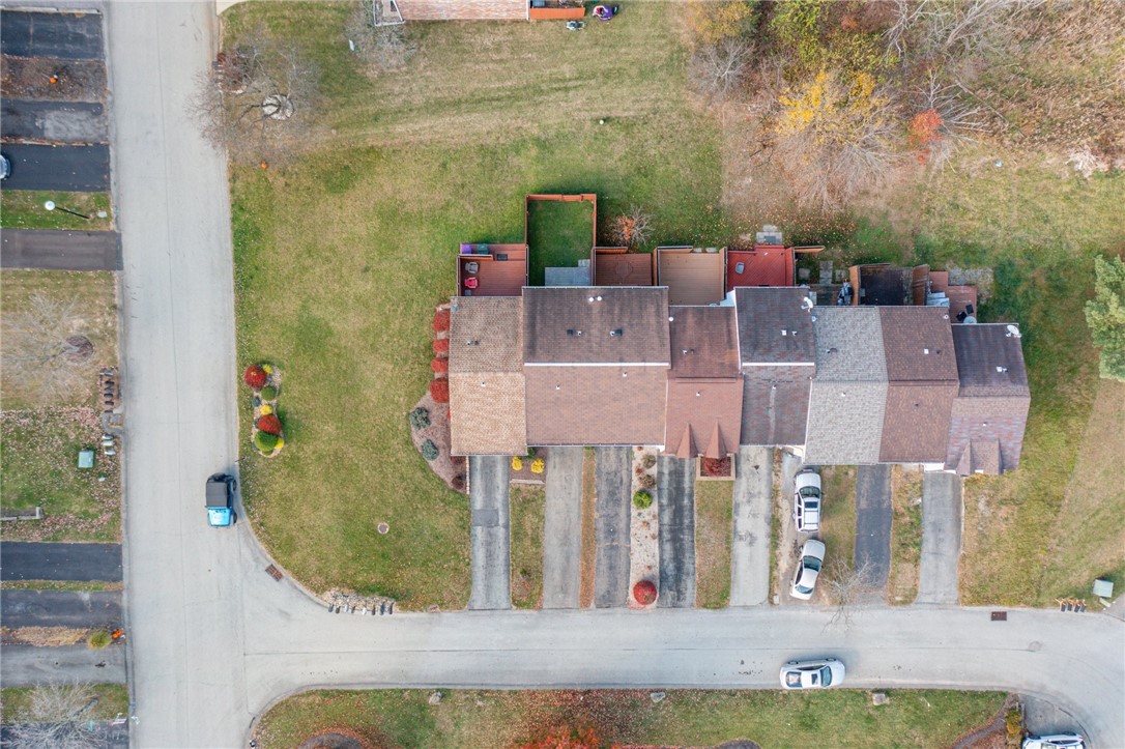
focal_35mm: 28
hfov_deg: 65.5
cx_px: 562
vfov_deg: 46.4
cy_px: 374
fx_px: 875
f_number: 3.2
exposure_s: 1/30
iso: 100
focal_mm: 10.26
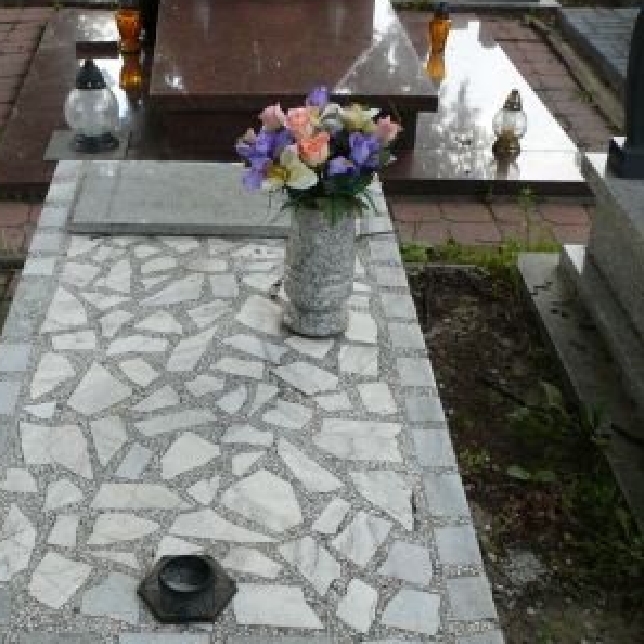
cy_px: 507
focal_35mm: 50
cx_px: 258
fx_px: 1052
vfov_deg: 33.1
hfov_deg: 33.9
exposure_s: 1/100
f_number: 3.6
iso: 100
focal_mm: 7.4
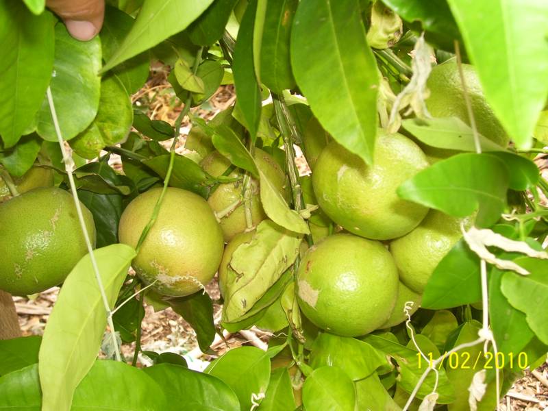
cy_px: 206
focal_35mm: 53
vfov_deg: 27.5
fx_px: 839
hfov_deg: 36.2
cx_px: 274
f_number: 3.4
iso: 80
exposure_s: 1/60
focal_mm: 8.6
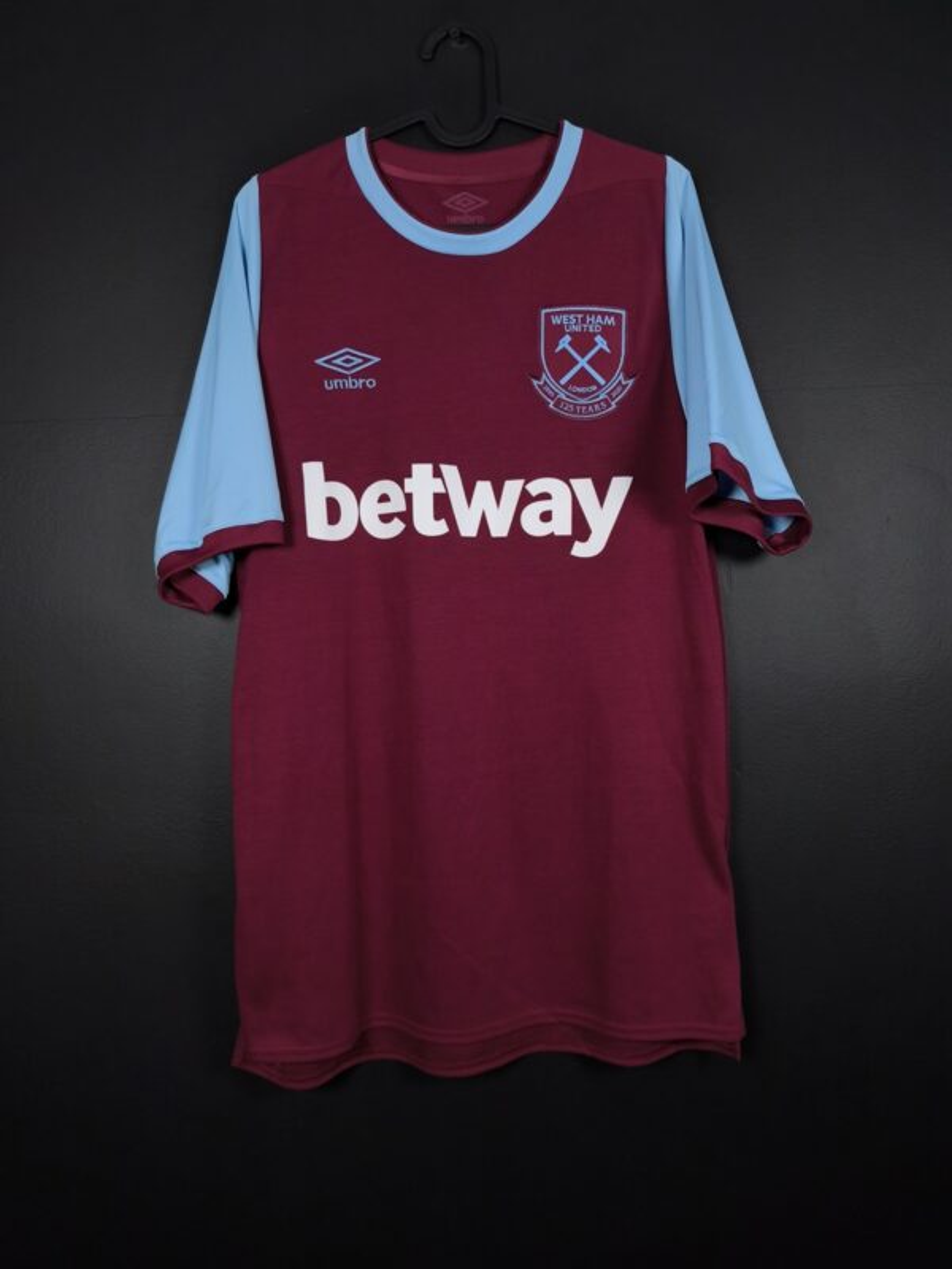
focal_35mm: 23
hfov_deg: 58.9
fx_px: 843
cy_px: 634
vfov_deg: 73.9
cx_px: 476
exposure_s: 1/160
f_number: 1.6
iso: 400
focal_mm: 6.57
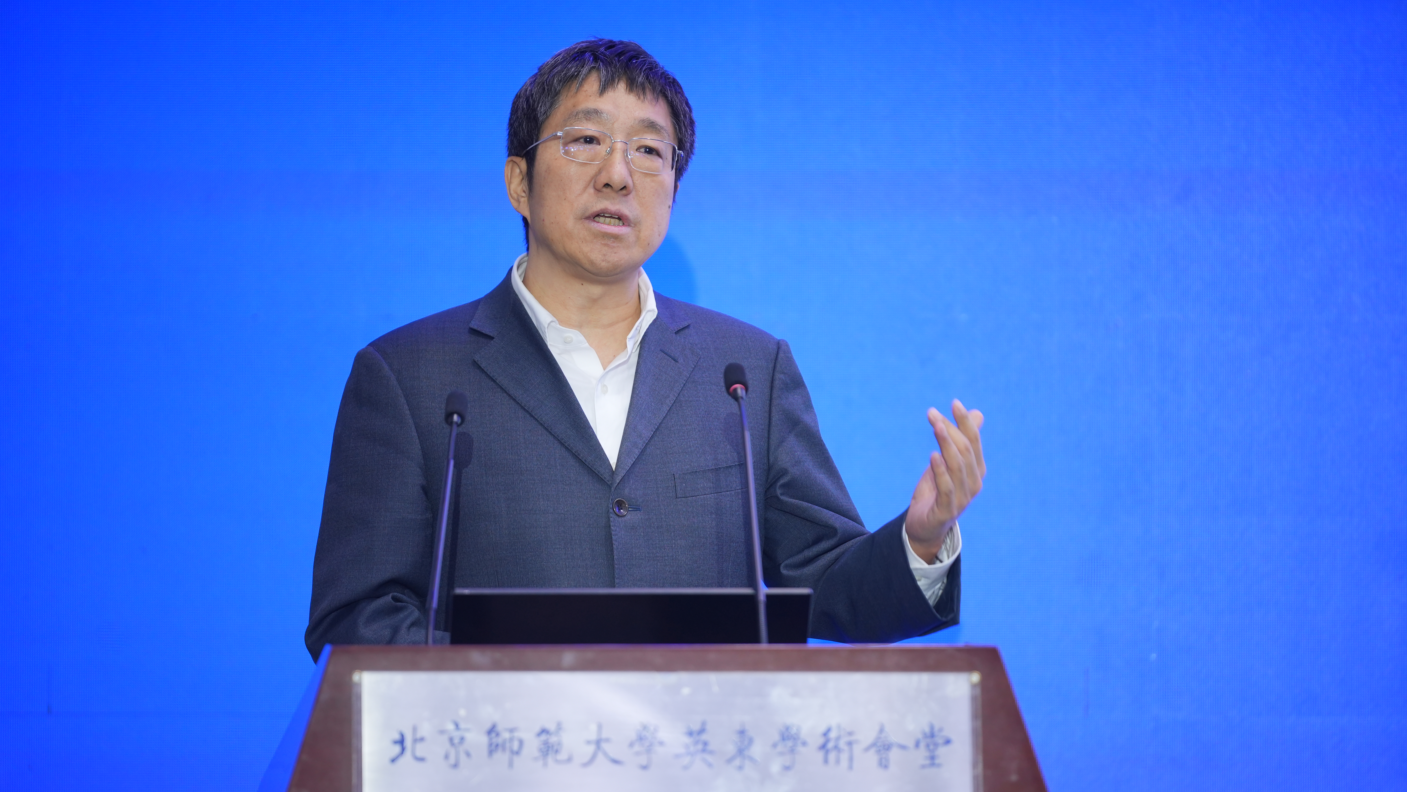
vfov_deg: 5.8
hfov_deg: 10.3
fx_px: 7835
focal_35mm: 210
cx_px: 702
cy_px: 414
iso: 640
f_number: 2.8
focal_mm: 200
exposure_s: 1/160
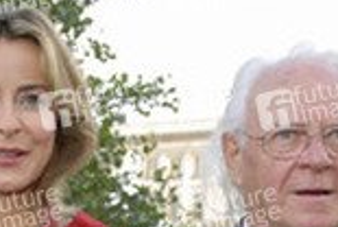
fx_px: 1063
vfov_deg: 11.9
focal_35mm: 113
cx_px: 33
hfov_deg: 17.8
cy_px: 268
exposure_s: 1/160
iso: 400
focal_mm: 26
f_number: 4.5
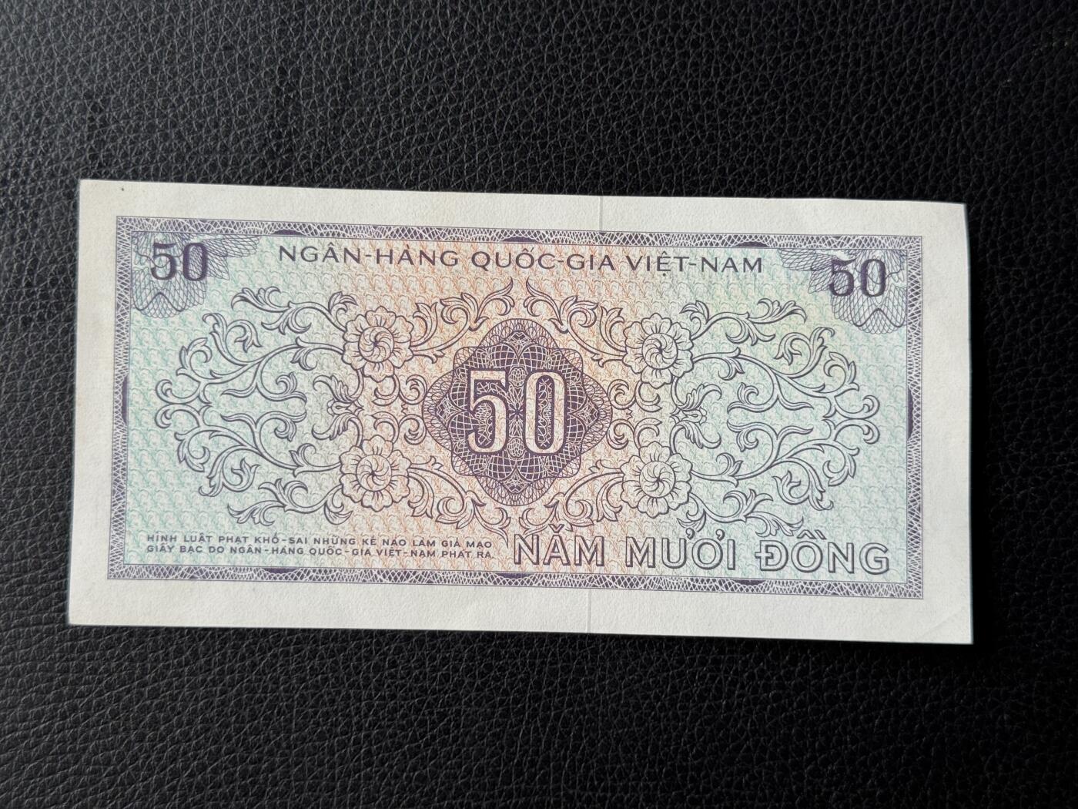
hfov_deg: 39.7
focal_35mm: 48
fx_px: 1495
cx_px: 539
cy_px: 404
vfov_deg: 30.3
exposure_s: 1/1287
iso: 64
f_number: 1.78
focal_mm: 6.76
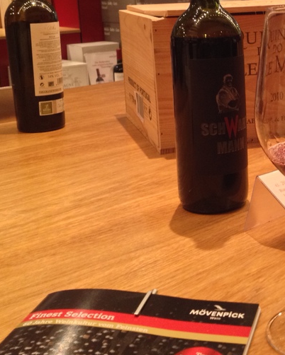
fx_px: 717
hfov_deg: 21.8
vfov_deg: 27.6
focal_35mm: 68
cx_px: 271
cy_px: 100
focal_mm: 4.28
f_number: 2.4
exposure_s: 1/20
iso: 200
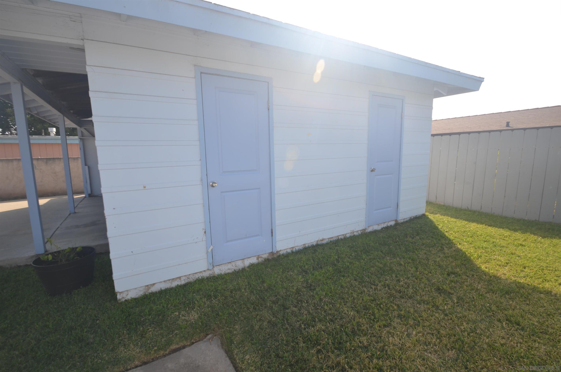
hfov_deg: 100.5
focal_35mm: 15
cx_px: 280
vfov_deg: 77.1
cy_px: 186
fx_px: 233
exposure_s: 1/200
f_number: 8
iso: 100
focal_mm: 10
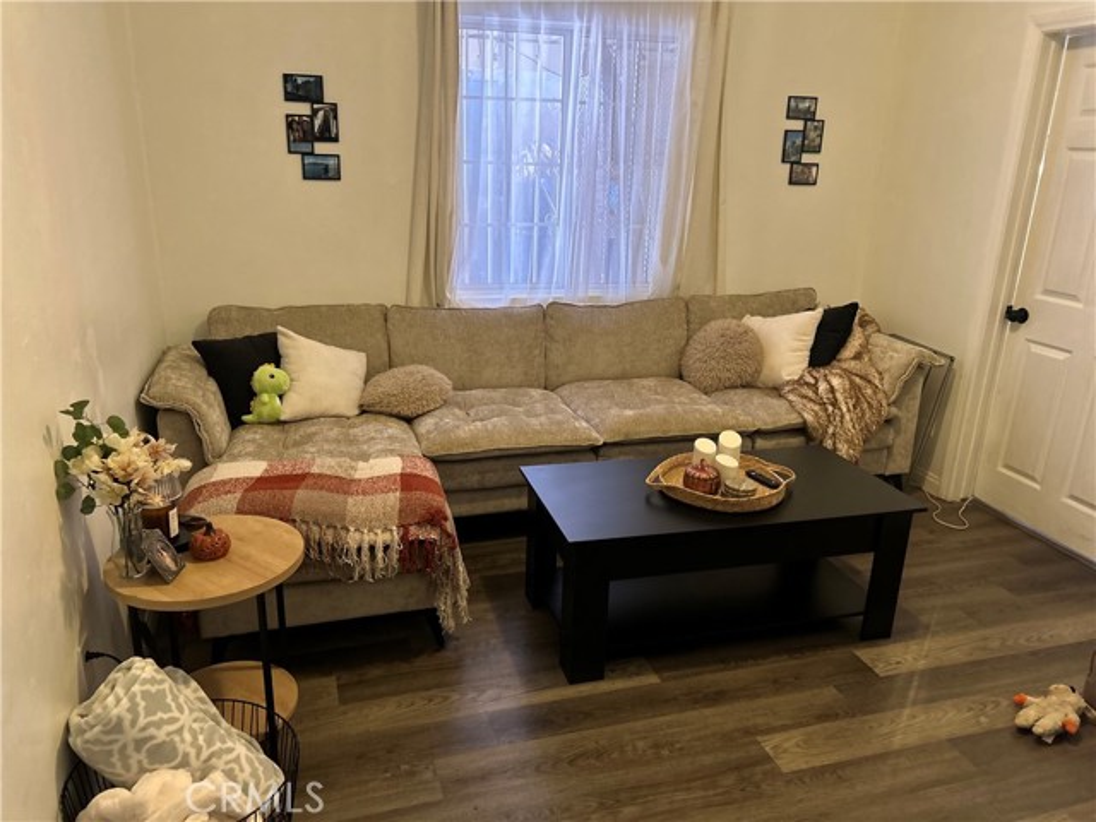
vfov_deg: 53.1
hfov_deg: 67.3
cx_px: 548
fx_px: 823
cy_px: 411
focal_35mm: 26
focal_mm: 5.7
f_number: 1.5
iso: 320
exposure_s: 1/60
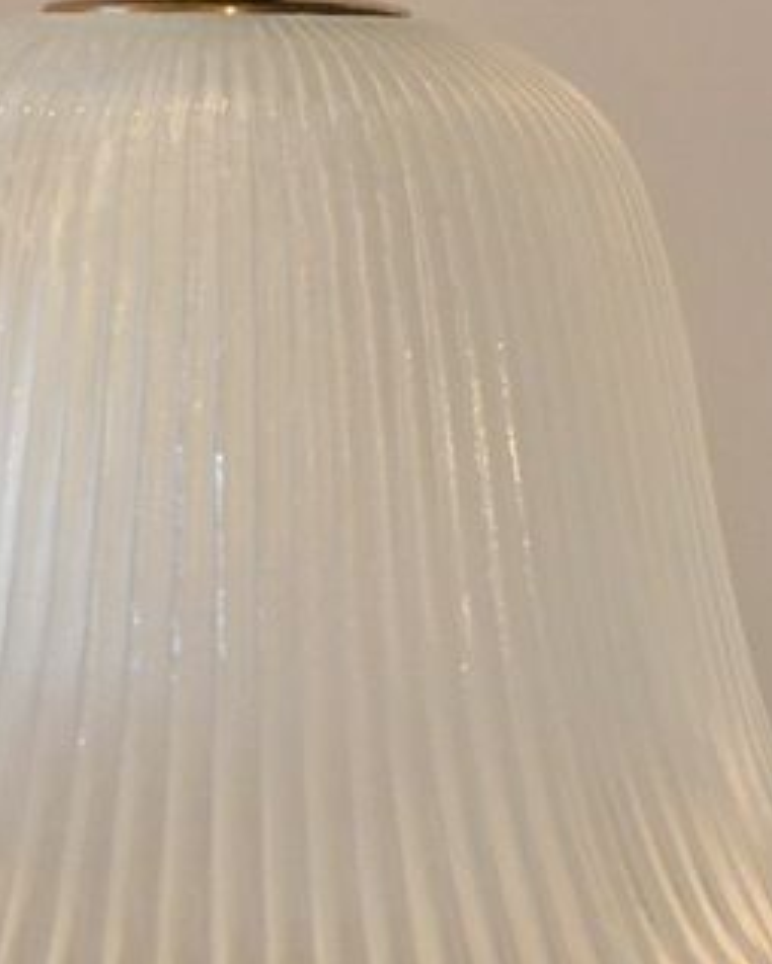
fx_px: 7932
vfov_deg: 6.9
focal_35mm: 278
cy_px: -18
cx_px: 207
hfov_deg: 5.6
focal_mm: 58
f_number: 5
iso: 1600
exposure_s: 1/125
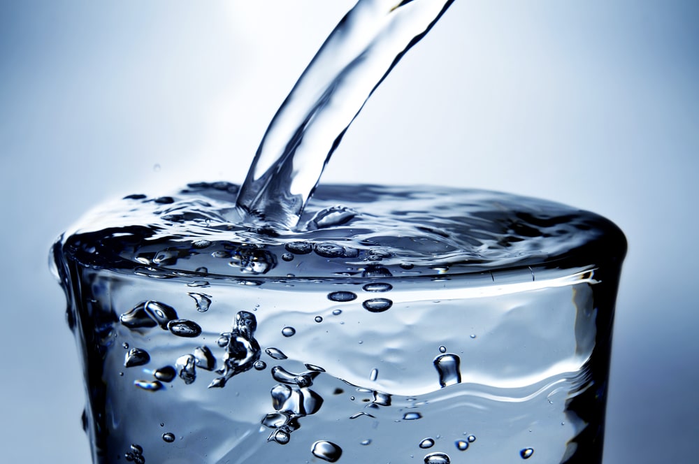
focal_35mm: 75
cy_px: 232
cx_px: 350
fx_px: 1454
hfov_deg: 27.0
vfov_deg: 18.1
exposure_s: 1/200
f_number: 16
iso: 200
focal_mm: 50
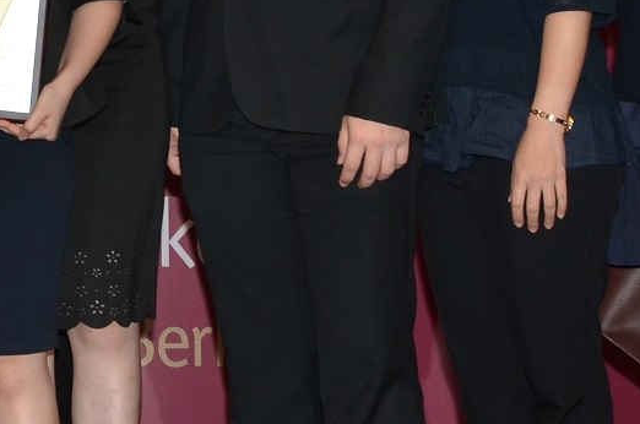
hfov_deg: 11.5
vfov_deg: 7.9
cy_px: -124
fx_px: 3017
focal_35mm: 170
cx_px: -357
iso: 400
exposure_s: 1/60
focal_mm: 24
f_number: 5.6
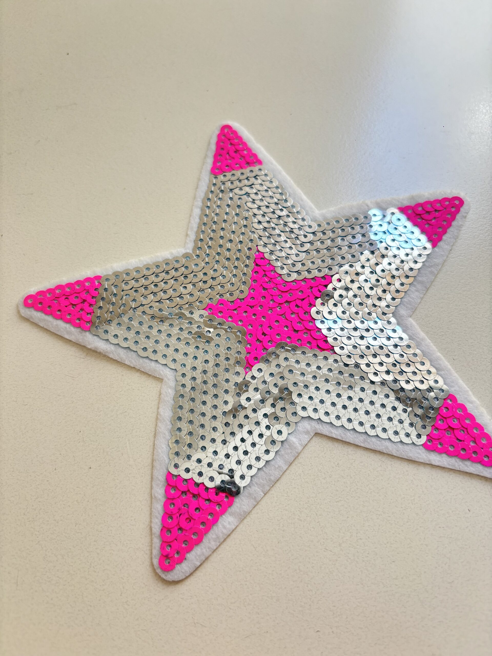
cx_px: 246
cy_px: 328
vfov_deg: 67.3
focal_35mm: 26
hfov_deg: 53.1
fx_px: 493
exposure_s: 1/121
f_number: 1.6
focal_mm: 5.96
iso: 64
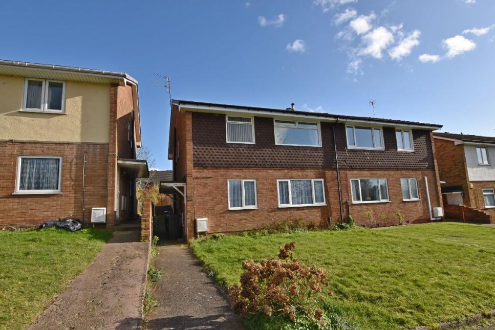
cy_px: 172
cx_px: 245
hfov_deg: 89.2
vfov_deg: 66.6
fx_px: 251
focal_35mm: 18
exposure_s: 1/200
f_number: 9
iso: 100
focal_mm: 11.5
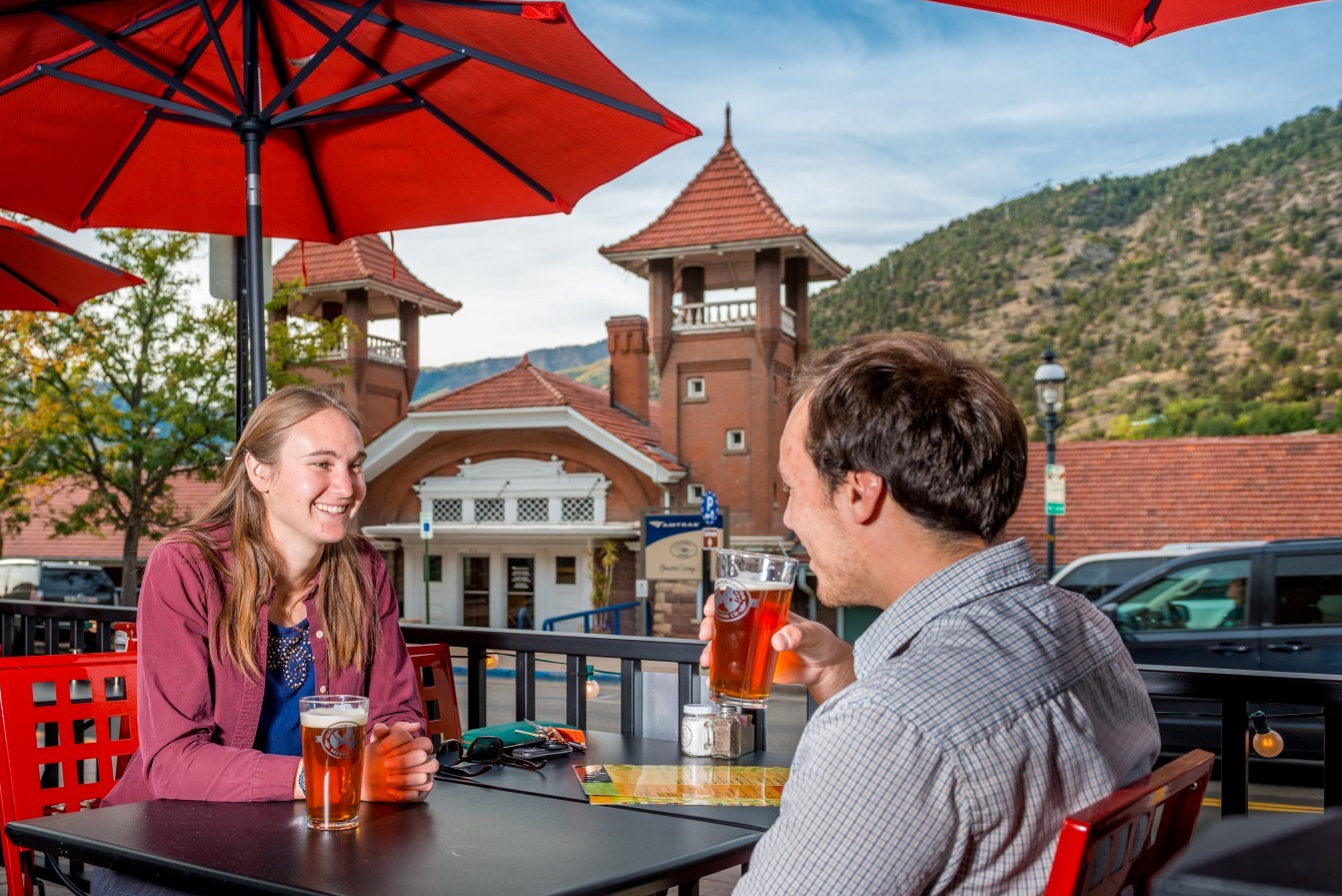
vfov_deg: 37.8
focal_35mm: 35
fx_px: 1305
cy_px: 526
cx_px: 536
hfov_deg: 54.0
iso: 200
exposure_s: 1/250
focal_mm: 29
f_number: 5.6
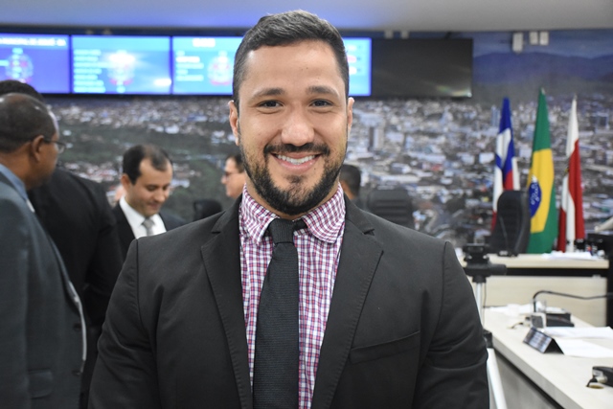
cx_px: 306
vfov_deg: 28.1
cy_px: 204
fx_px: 817
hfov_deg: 41.1
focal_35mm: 48
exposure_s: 1/80
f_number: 4
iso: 4000
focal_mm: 32
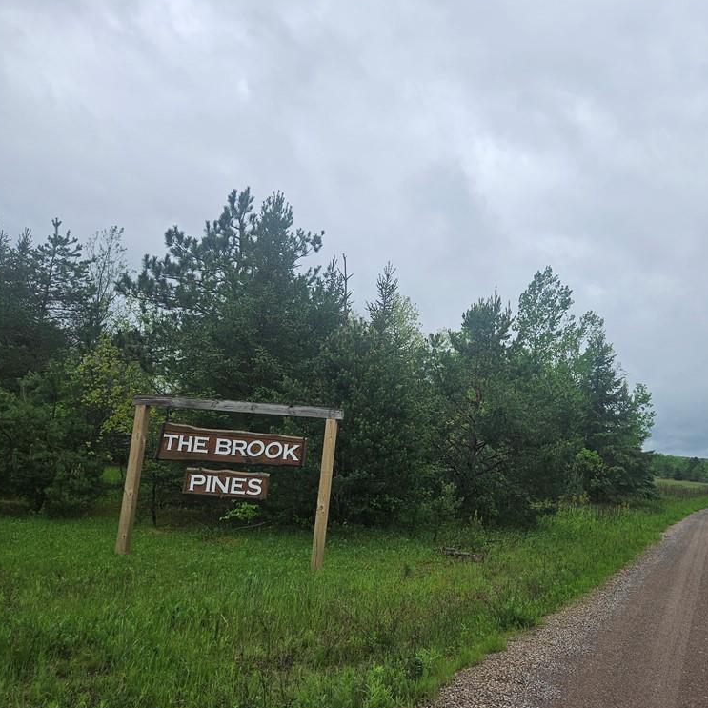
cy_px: 356
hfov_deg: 56.8
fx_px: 648
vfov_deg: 57.3
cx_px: 431
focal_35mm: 28
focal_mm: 5.4
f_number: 1.8
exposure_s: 1/2271
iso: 25
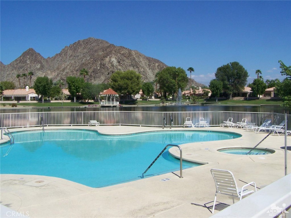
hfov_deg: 49.0
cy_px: 109
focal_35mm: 38
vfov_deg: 37.7
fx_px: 319
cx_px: 146
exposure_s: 1/1250
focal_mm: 6.3
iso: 80
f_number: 5.6
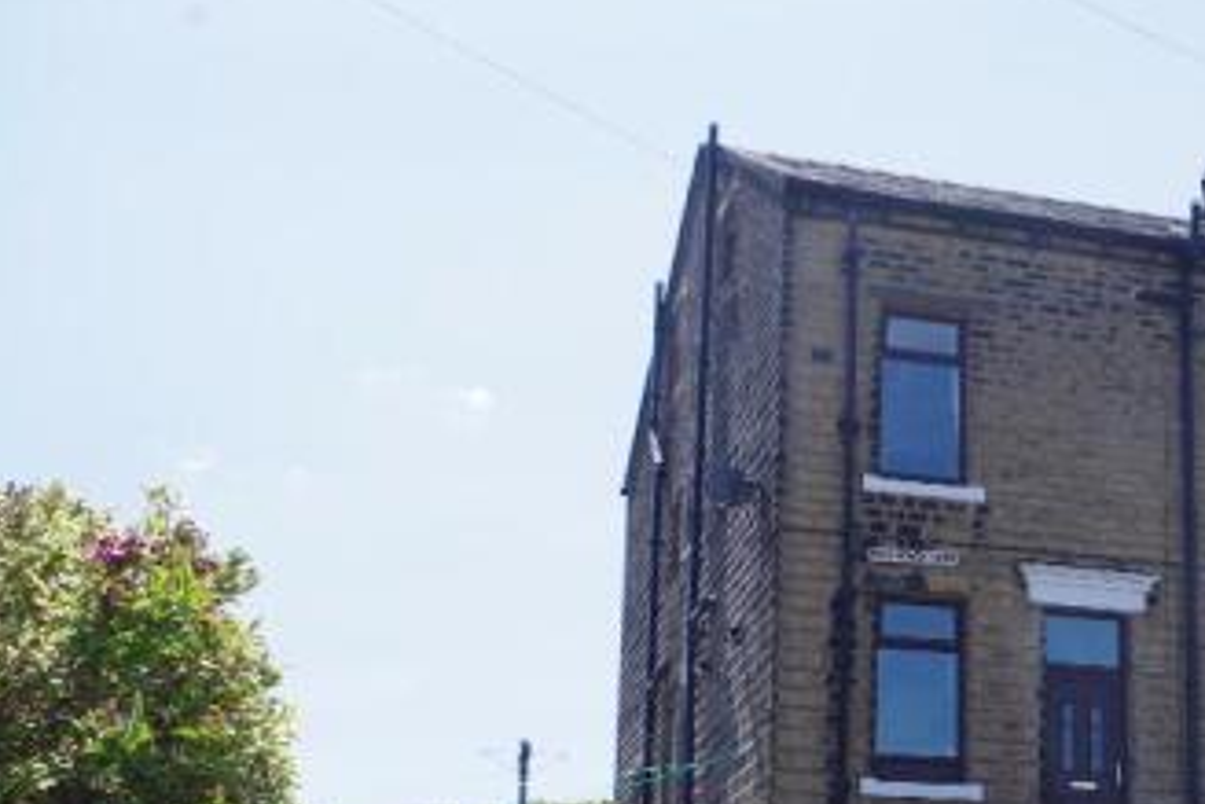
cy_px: 600
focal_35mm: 60
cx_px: 1192
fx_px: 2009
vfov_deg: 22.4
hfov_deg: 31.1
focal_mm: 20
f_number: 8
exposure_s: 1/250
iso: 200
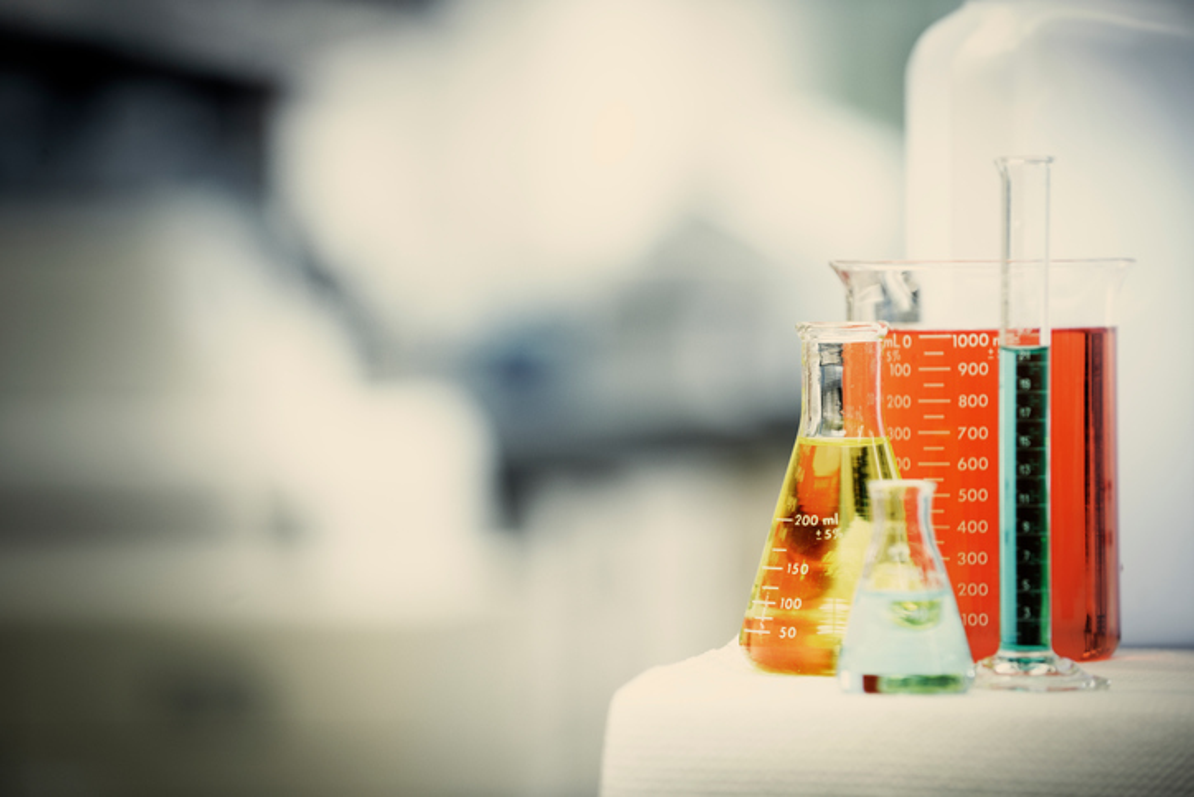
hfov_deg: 10.3
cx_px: 597
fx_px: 6634
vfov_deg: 6.9
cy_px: 398
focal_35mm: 200
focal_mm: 200
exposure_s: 1/20
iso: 100
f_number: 3.5
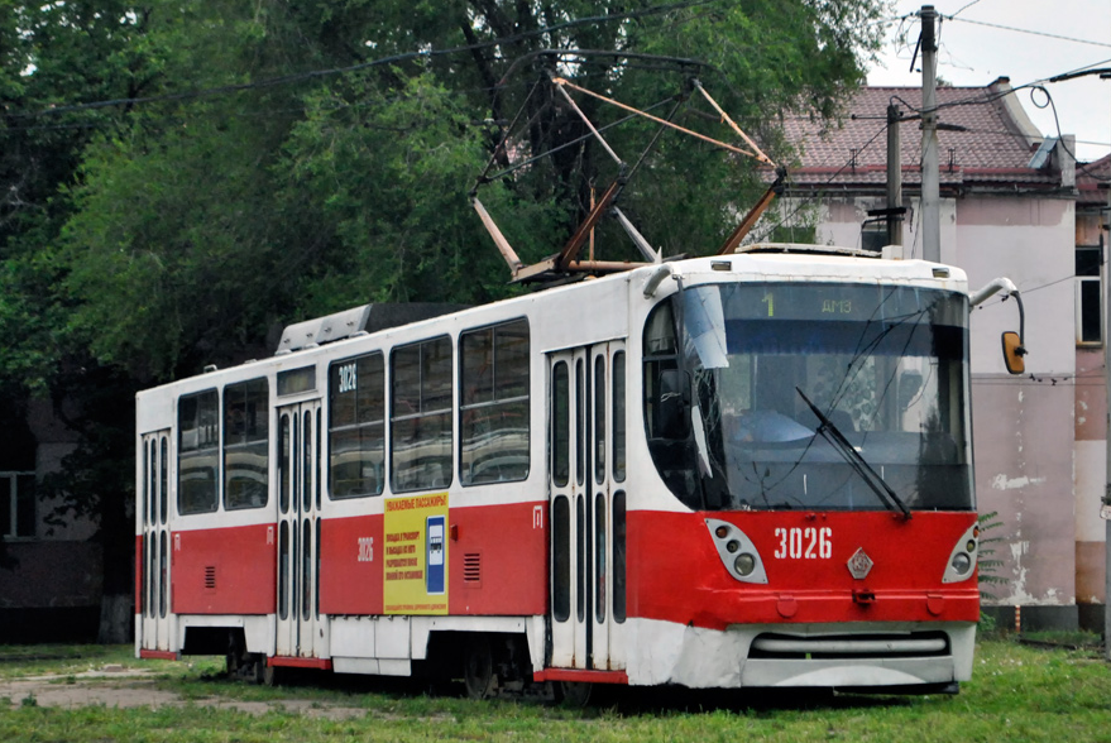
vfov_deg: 12.2
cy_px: 342
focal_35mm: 113
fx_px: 3481
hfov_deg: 18.1
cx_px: 592
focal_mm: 55
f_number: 5.6
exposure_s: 1/200
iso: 800
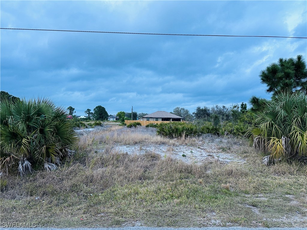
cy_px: 115
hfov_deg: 71.6
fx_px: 213
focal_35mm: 24
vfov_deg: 56.8
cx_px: 154
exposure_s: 1/100
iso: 250
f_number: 1.78
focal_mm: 6.86
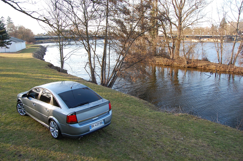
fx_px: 182
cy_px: 80
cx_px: 122
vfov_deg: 47.8
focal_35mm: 27
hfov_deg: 67.5
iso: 200
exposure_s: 1/125
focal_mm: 18
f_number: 5.6
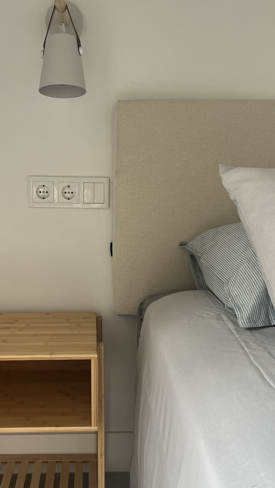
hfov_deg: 30.4
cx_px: 109
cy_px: 270
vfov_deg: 51.5
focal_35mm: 39
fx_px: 505
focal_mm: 5.1
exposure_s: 1/121
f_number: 1.6
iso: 100
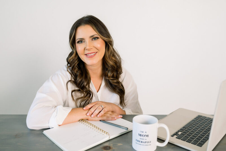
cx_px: 113
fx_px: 220
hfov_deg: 54.4
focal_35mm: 35
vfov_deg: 37.8
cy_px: 76
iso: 800
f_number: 3.2
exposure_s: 1/200
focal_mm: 35
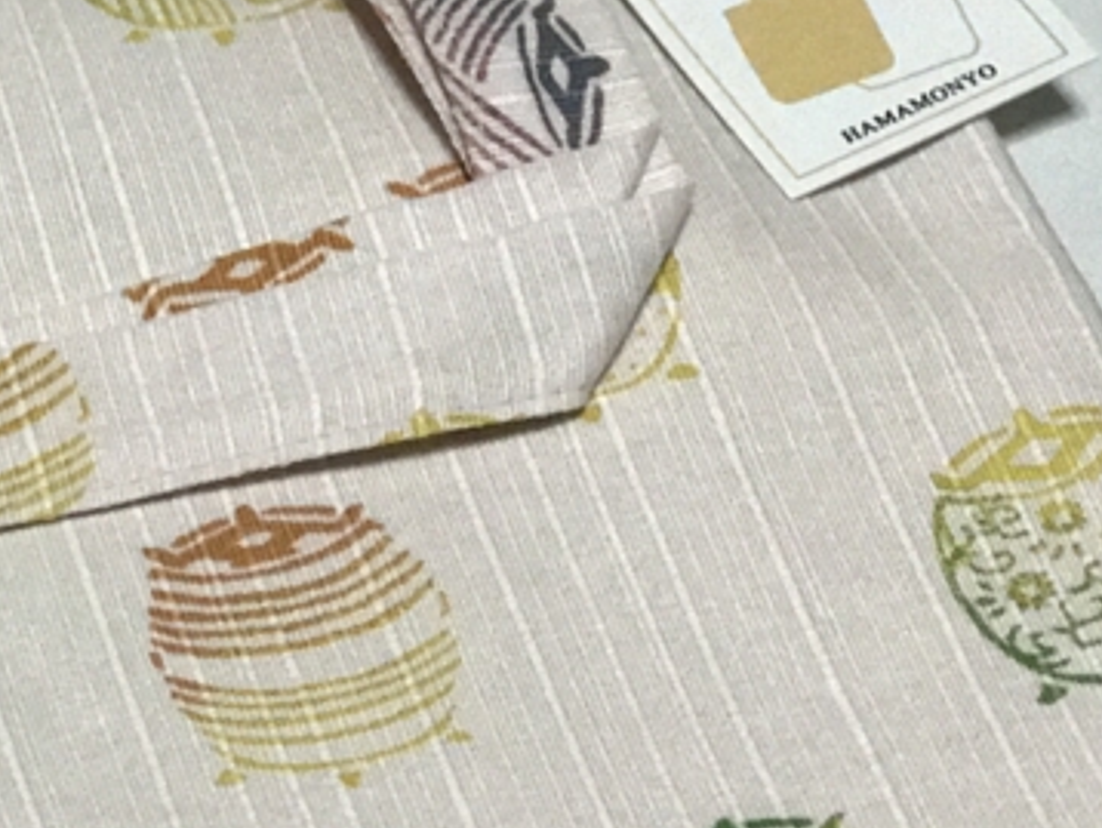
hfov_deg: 12.0
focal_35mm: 163
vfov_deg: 9.1
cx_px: 34
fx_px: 5193
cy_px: 634
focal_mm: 6.6
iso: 320
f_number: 2.8
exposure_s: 1/50
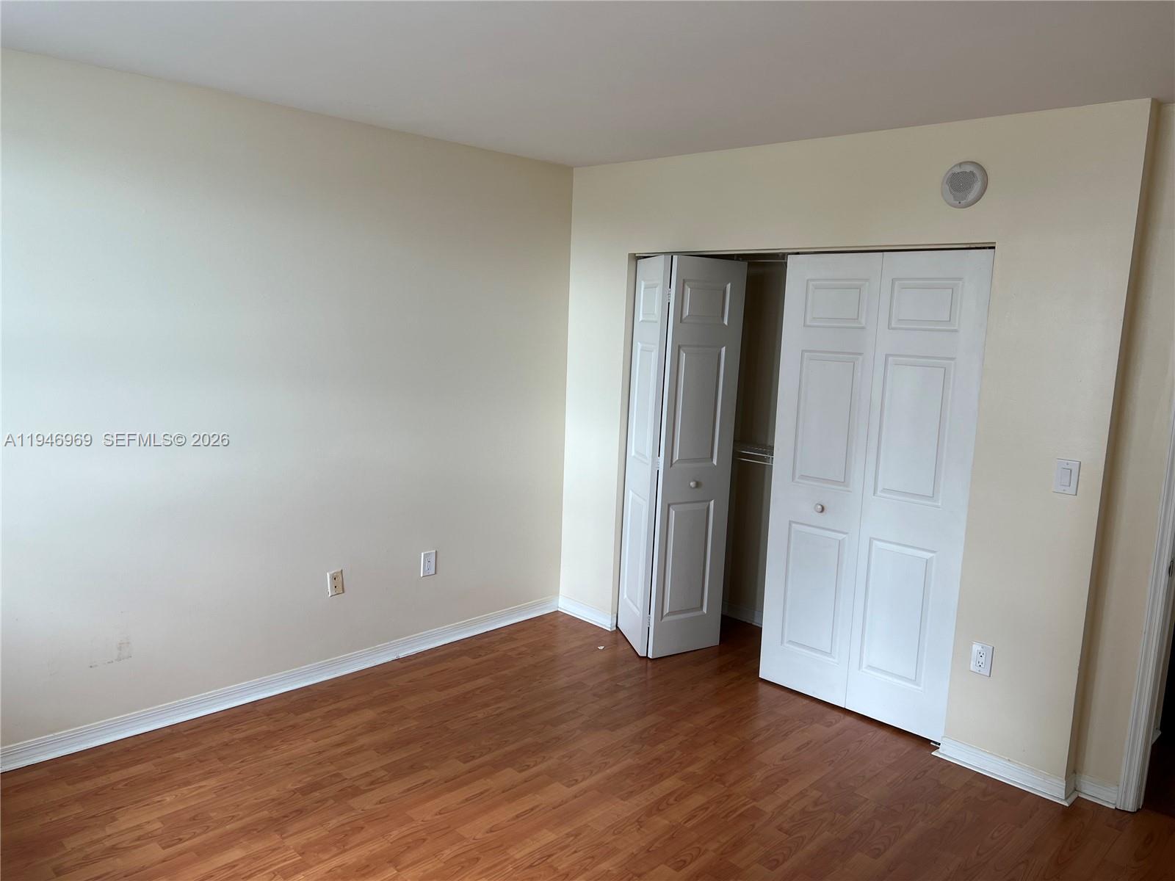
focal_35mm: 26
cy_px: 440
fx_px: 883
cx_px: 588
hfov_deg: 67.3
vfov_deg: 53.1
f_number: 1.5
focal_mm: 5.7
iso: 40
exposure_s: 1/121
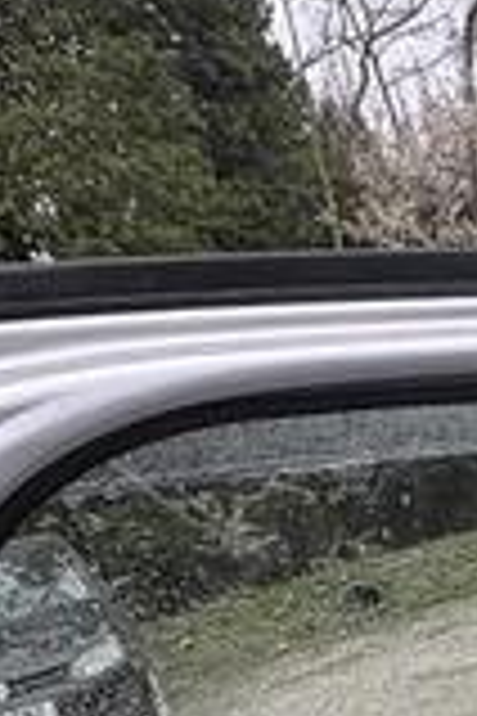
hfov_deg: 15.1
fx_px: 1630
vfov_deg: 21.5
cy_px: 1013
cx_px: 778
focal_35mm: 82
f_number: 2.2
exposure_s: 1/194
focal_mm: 2.22
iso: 40
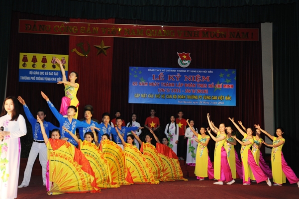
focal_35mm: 50
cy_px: 100
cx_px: 150
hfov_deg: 39.6
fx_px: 415
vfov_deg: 27.0
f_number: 6.3
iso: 800
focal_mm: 50
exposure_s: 1/60
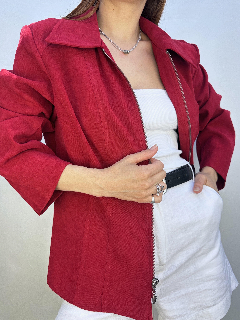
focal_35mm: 24
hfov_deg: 56.8
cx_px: 120
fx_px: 222
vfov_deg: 71.6
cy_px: 160
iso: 80
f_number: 1.78
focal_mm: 6.86
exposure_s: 1/257
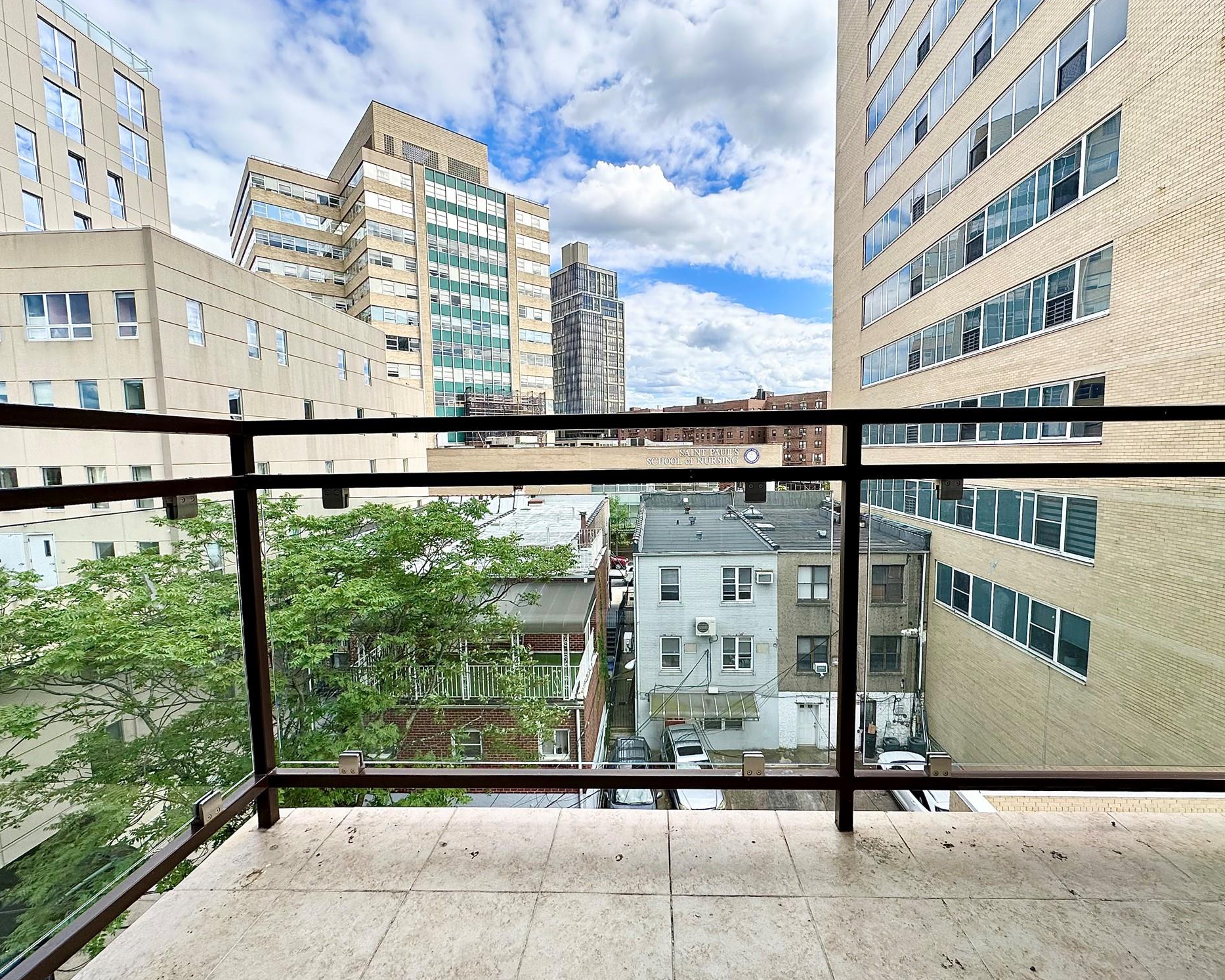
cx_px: 637
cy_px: 501
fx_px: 544
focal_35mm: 15
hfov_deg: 96.7
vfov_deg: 84.0
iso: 40
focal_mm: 2.22
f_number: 2.2
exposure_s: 1/790
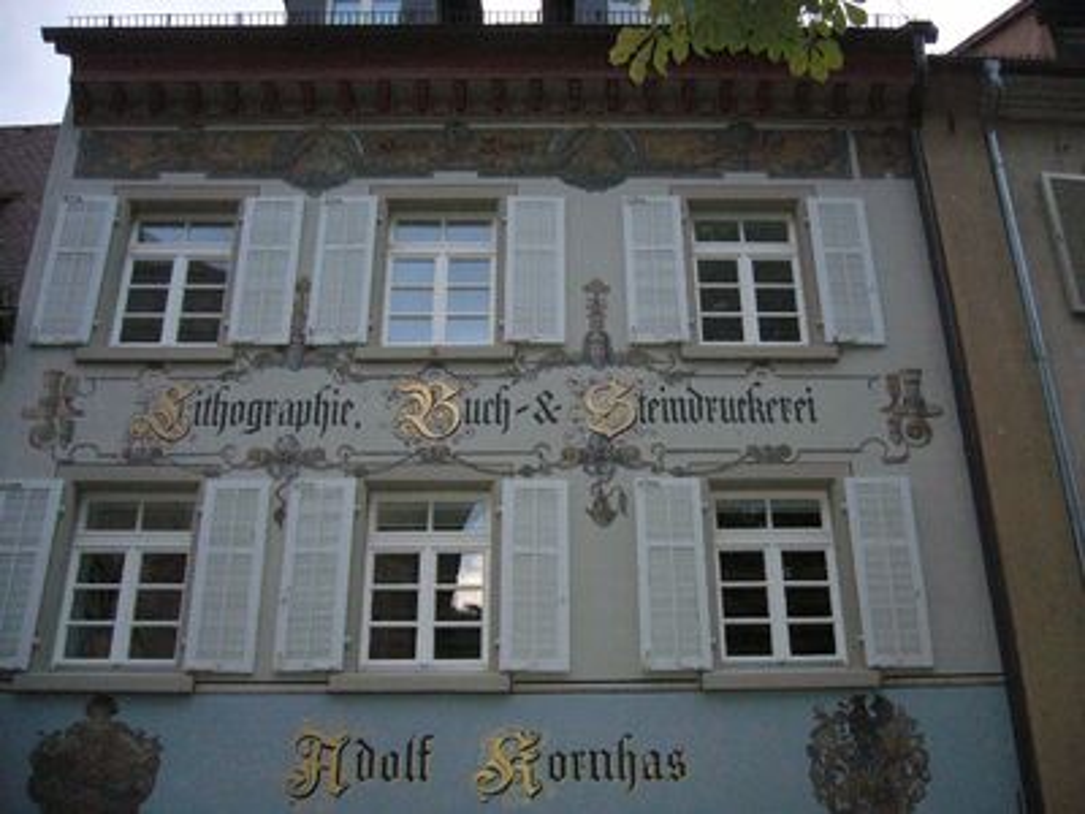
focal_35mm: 35
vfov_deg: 40.7
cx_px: 542
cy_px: 407
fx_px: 1097
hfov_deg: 52.6
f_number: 2.8
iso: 400
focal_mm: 5.8
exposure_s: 1/60
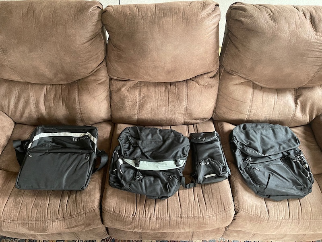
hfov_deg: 67.3
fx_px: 242
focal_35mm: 26
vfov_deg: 53.1
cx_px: 161
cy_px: 121
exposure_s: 1/53
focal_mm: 5.1
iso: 500
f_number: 1.6
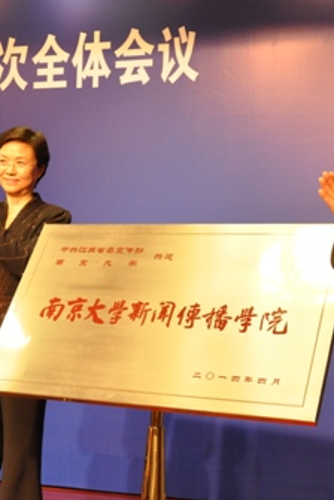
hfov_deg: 19.8
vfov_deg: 29.2
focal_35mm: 69
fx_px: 958
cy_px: 251
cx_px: 169
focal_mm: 30
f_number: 4.2
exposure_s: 1/160
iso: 2000
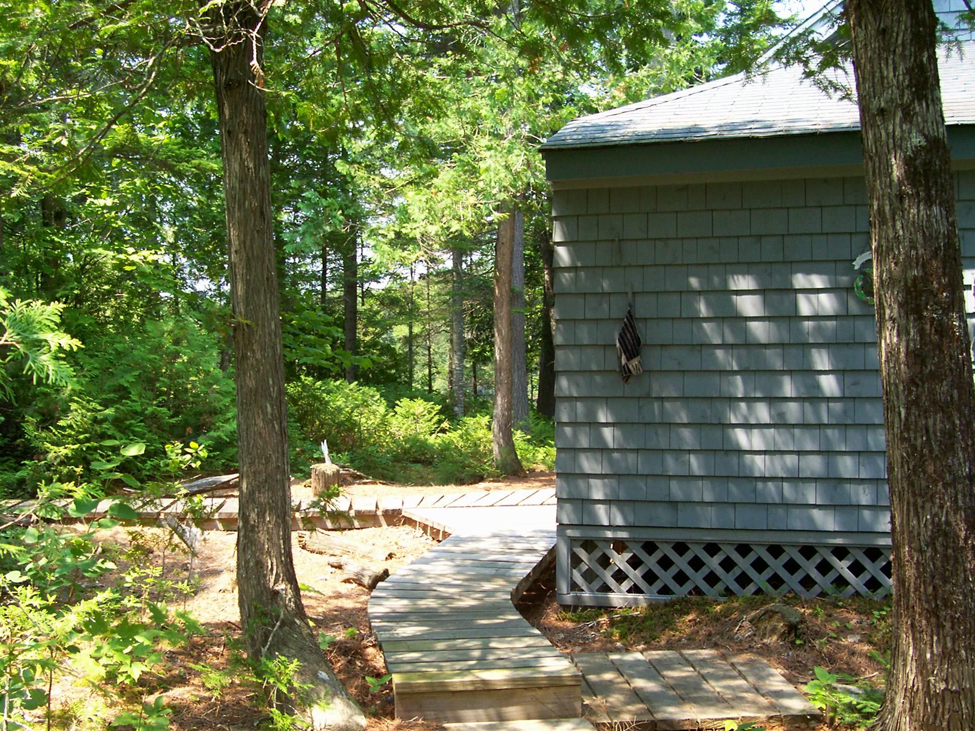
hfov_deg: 45.8
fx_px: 1155
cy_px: 433
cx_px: 467
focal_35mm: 41
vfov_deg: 35.0
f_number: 2.7
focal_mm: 5.6
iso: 80
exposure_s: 1/204
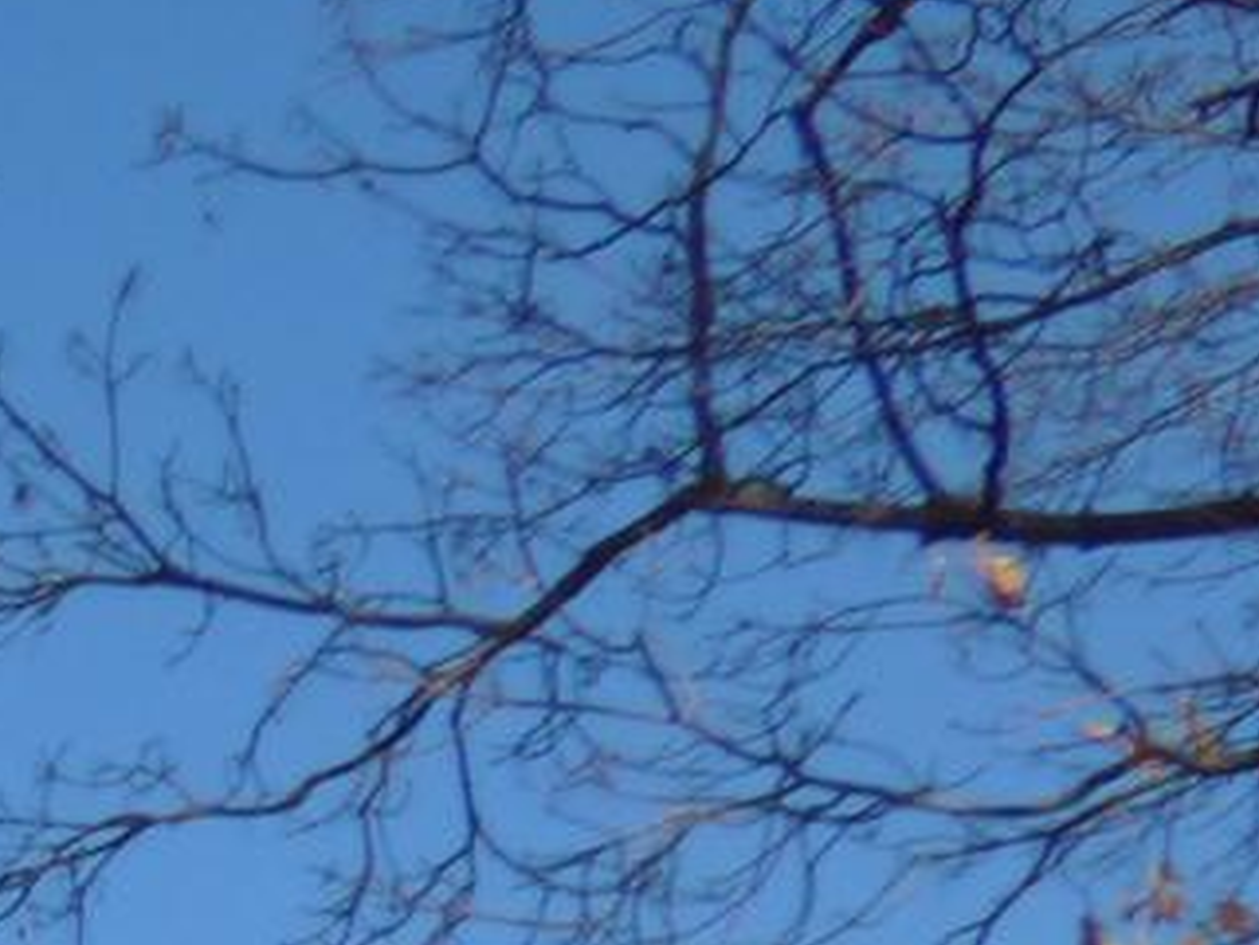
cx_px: -2287
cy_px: 2329
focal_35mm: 204
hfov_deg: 8.4
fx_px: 7422
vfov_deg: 6.9
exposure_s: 1/1600
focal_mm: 5.78
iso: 100
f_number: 3.4
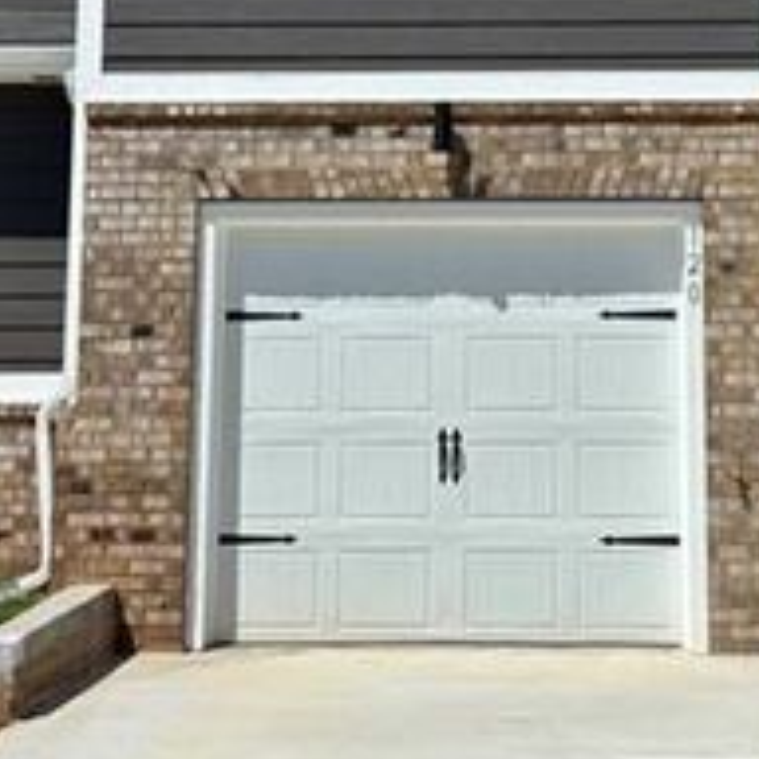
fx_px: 1985
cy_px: 61
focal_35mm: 80
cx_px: 538
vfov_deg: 21.1
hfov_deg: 21.5
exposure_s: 1/7194
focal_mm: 5.96
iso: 50
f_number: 1.6
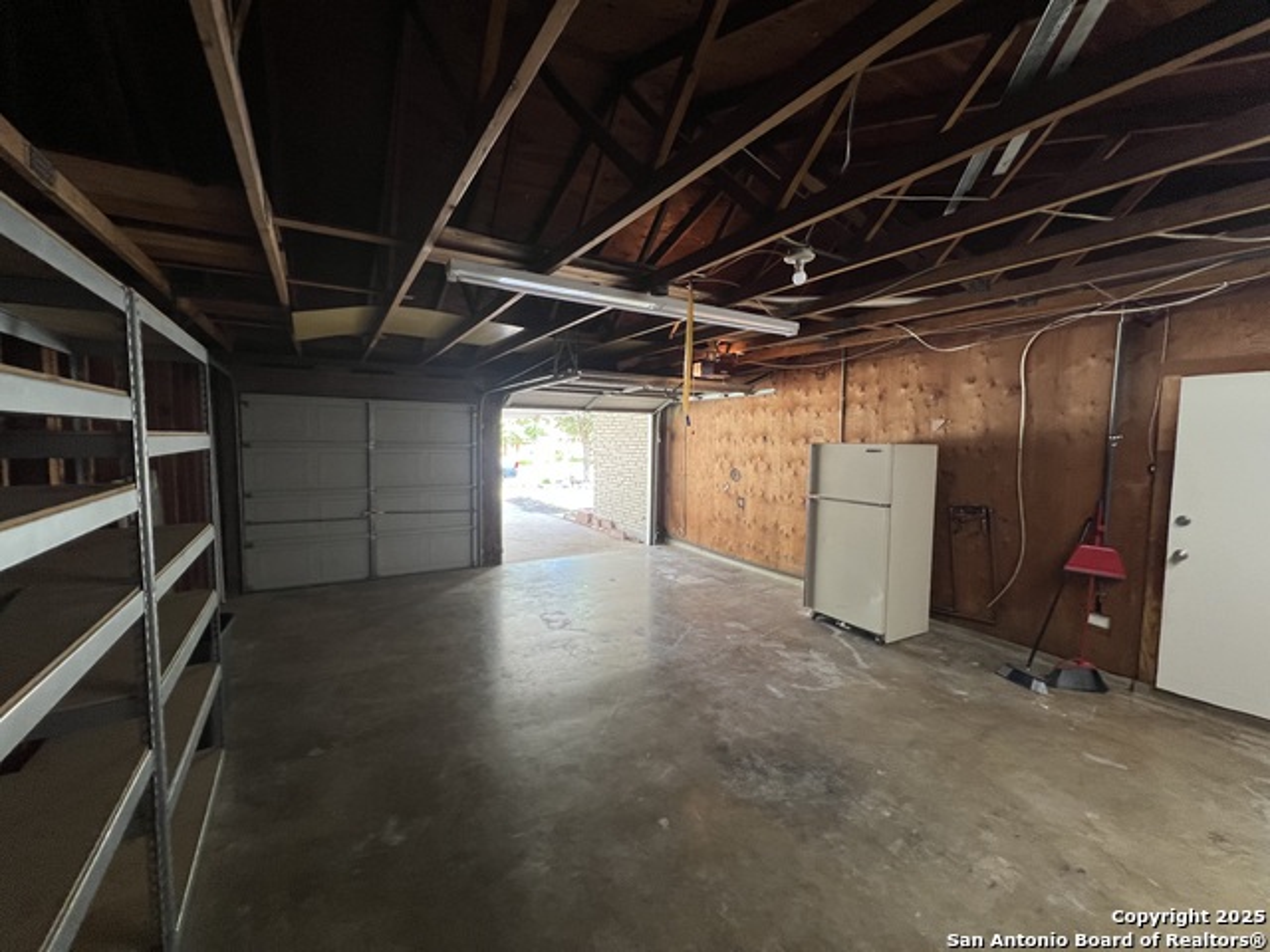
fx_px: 477
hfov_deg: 106.2
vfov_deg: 89.9
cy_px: 476
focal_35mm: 13
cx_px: 635
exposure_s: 1/120
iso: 200
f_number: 1.8
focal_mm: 1.57
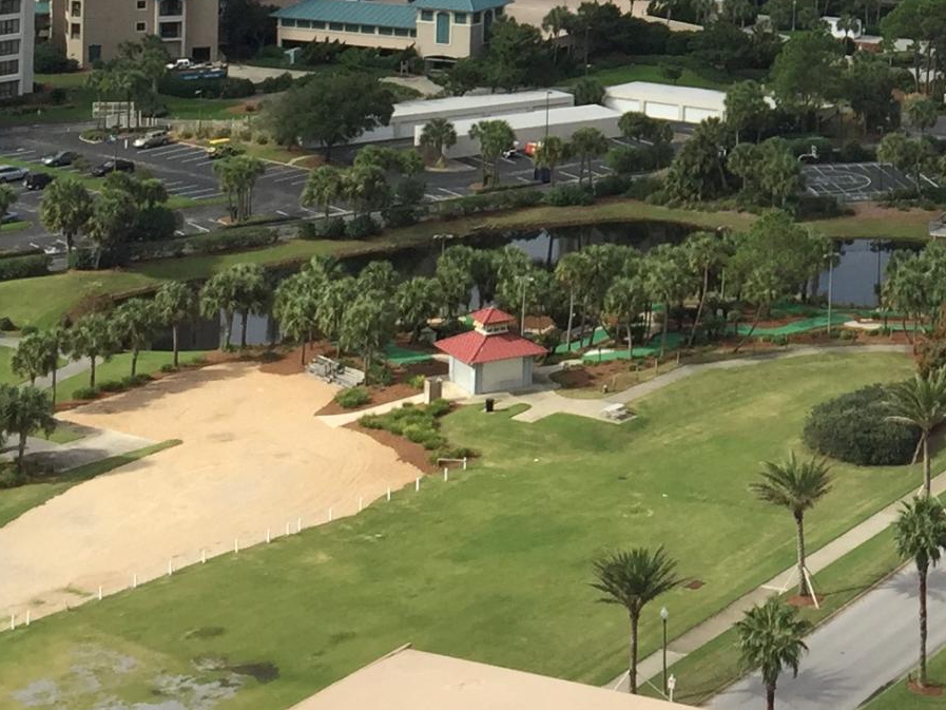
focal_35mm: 97
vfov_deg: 14.3
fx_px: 2651
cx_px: 1002
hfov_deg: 19.5
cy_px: -340
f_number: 2.2
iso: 32
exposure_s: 1/2326
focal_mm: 4.15
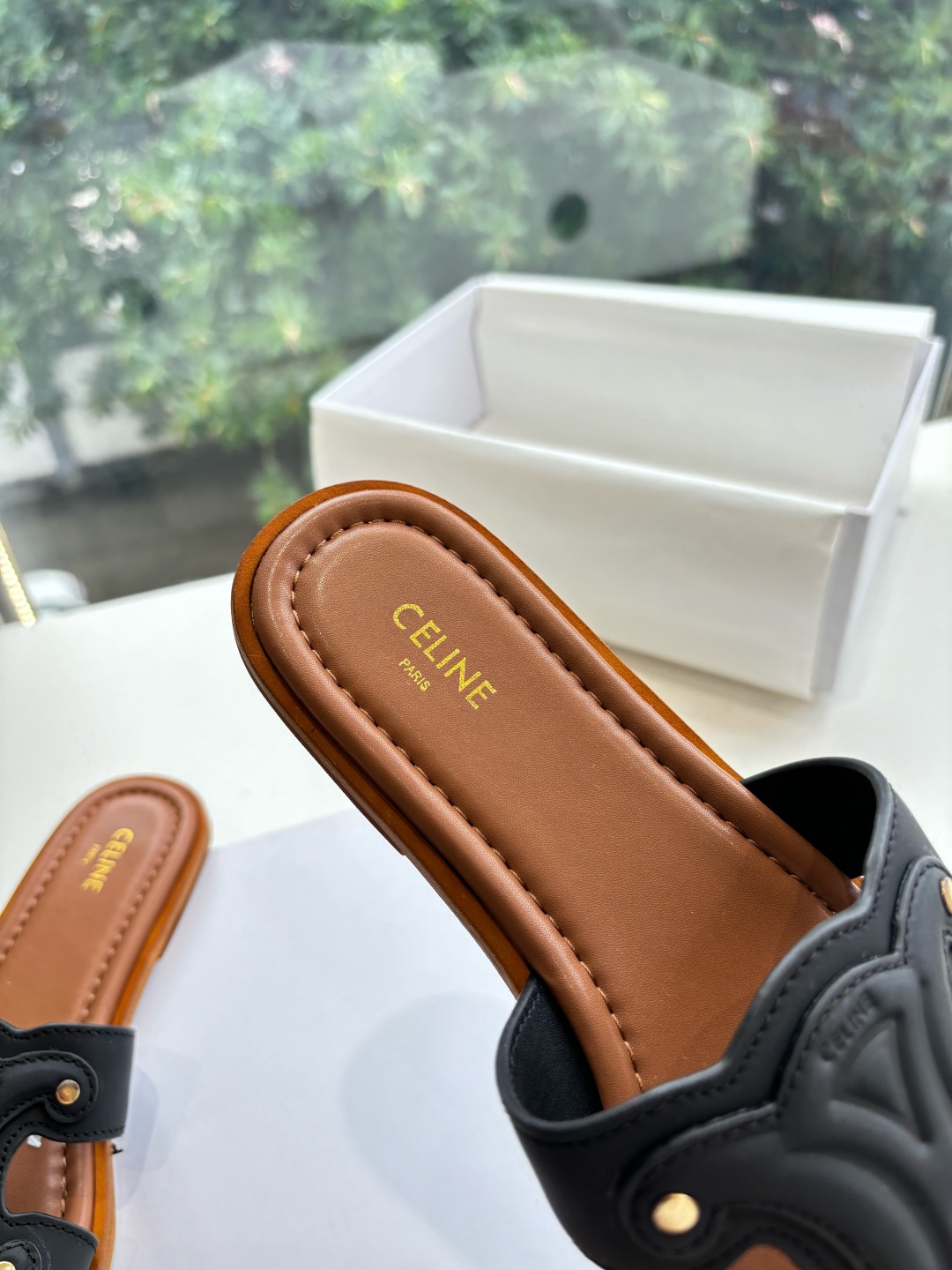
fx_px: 953
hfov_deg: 53.1
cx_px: 476
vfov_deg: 67.3
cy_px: 635
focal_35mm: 26
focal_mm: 5.96
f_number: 1.6
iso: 50
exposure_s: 1/271
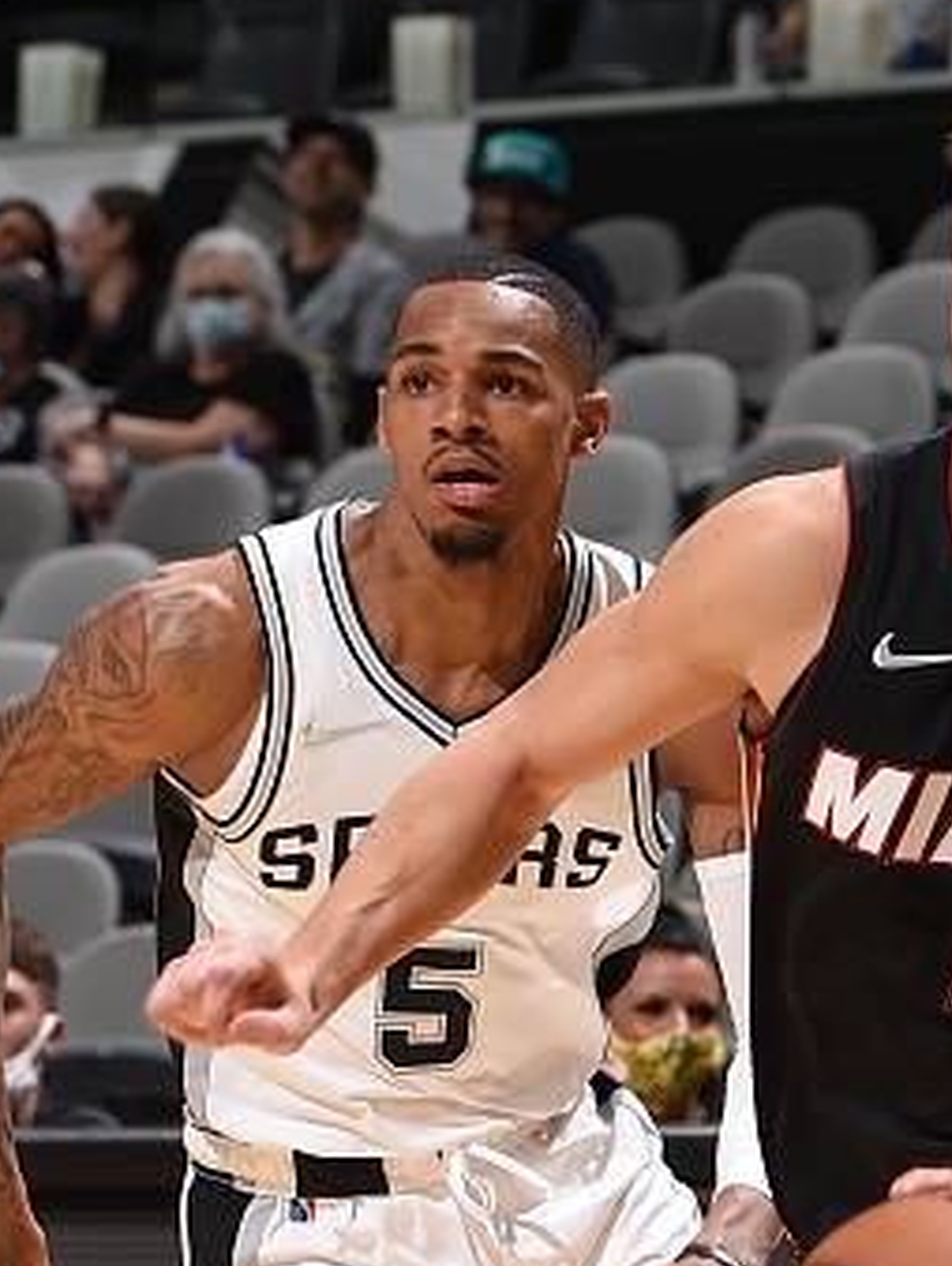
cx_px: 1106
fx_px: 13001
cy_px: 1442
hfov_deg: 4.2
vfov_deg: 5.6
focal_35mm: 355
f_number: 6.3
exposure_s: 1/250
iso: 400
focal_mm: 122
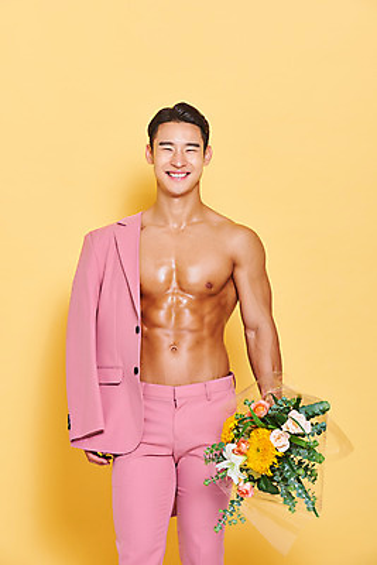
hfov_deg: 8.9
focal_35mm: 155
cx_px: 188
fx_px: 2432
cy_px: 282
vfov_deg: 13.2
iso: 100
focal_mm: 155
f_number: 11
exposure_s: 1/125
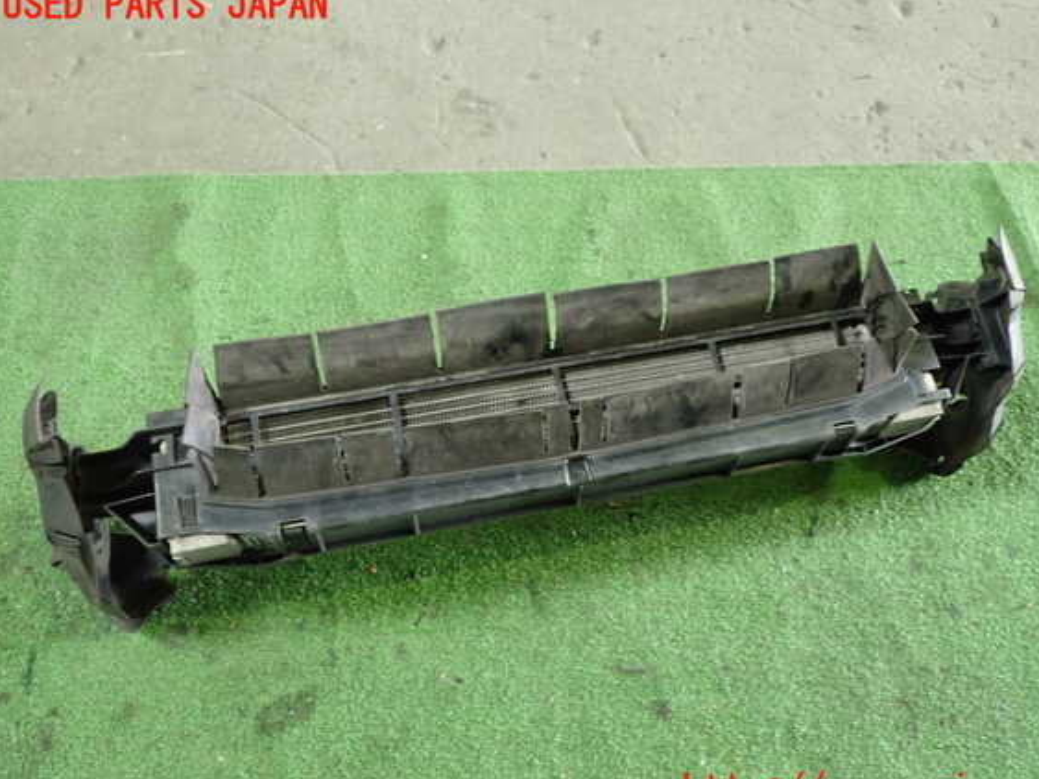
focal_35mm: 32
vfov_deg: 44.1
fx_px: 960
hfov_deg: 56.8
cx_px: 546
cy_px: 399
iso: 640
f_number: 2.3
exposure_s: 1/30
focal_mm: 5.4
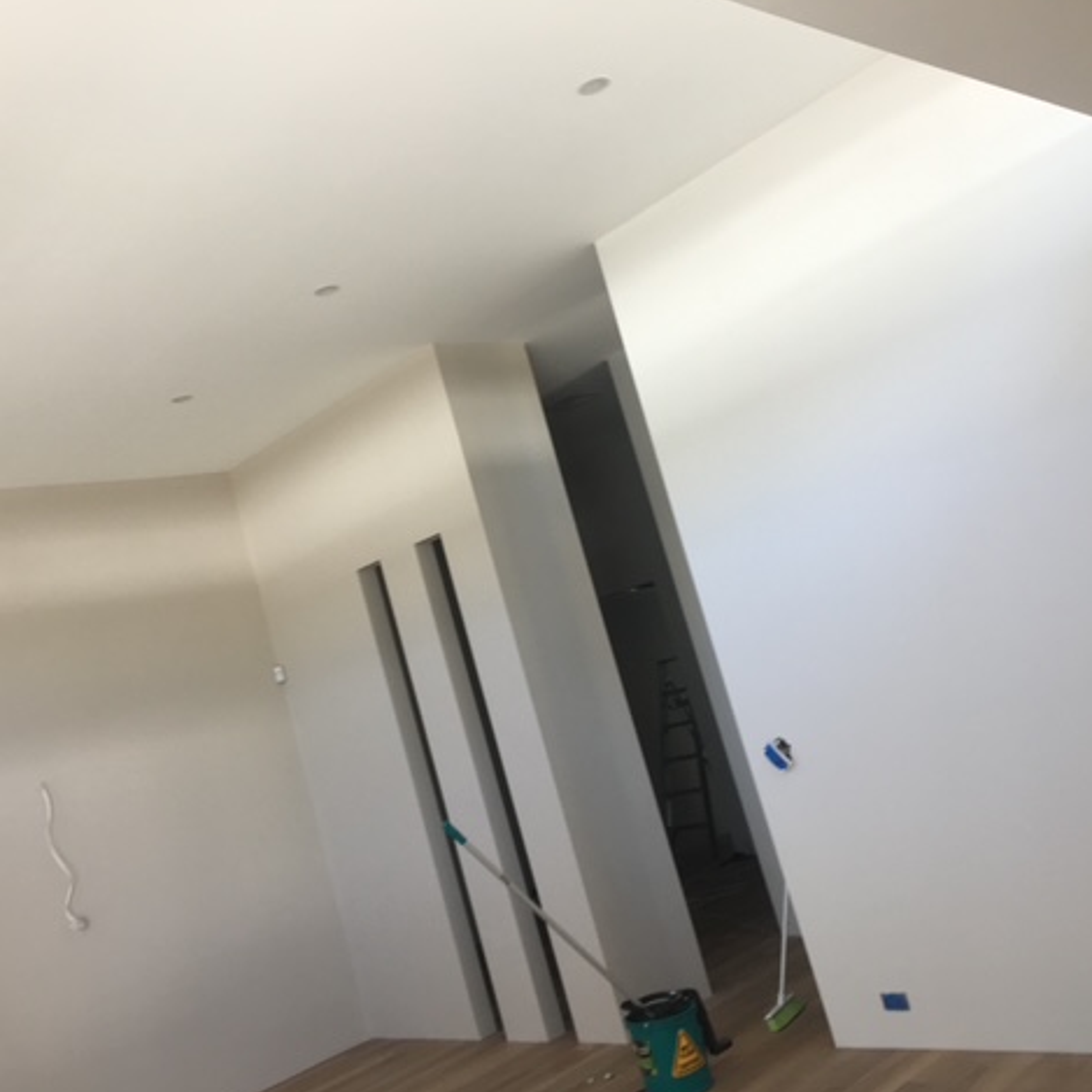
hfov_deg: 47.1
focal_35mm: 35
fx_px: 1249
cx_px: 482
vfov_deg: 47.2
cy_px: 547
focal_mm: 4.15
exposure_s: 1/100
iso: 40
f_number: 2.2
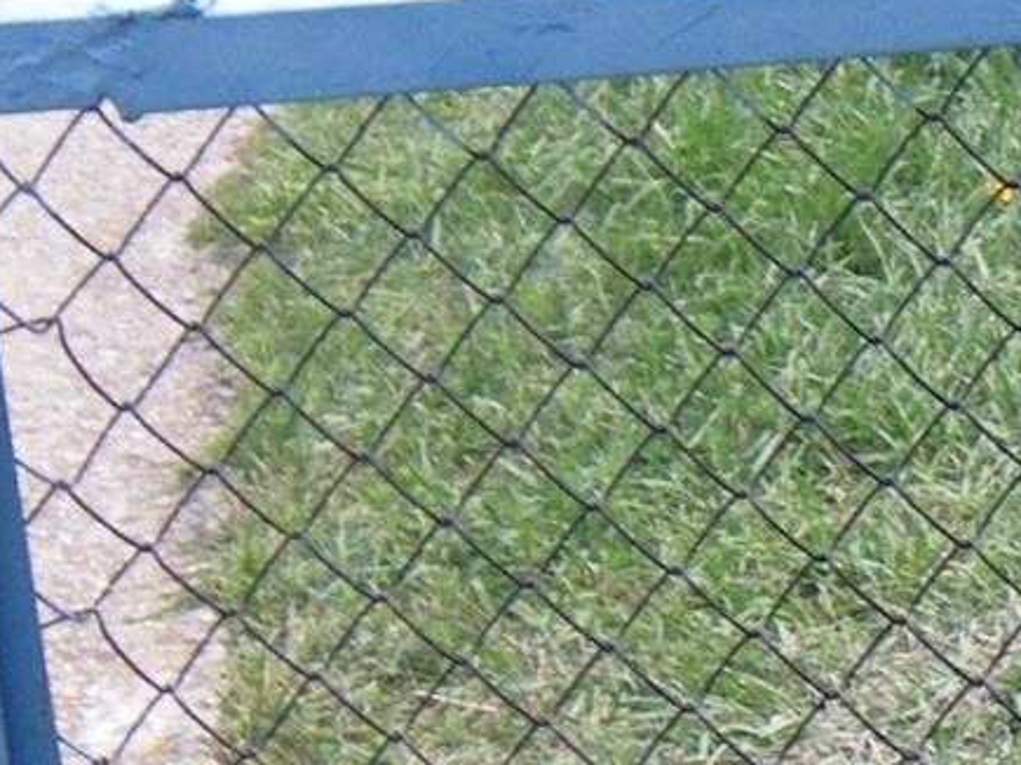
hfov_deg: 10.9
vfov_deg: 8.9
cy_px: 305
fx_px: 4924
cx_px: 2002
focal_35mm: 167
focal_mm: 5
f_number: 3.5
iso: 50
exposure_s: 1/125
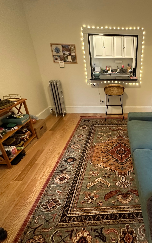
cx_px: 124
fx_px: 133
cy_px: 121
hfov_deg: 55.0
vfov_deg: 85.1
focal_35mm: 20
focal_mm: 2.22
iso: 500
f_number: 2.2
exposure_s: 1/60
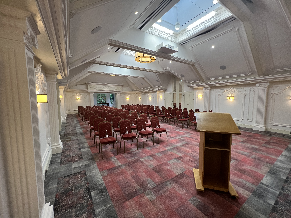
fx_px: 109
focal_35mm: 13
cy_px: 109
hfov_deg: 106.2
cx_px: 146
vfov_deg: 89.9
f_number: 1.8
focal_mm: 1.57
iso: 160
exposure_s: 1/100
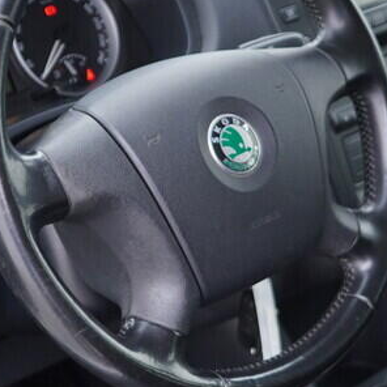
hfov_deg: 16.4
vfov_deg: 16.4
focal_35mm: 106
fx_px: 1341
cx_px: 231
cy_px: 171
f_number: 2.8
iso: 250
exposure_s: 1/40
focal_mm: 24
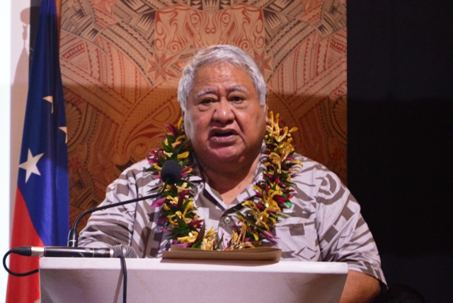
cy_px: 152
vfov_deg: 16.6
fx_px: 1038
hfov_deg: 24.6
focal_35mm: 82
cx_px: 226
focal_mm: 55
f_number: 5.6
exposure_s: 1/30
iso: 1600
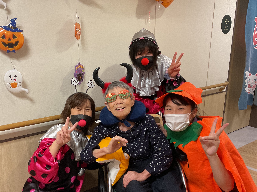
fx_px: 267
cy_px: 115
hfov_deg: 51.0
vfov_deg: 39.5
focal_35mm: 36
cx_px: 102
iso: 125
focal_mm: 3
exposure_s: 1/60
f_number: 1.8
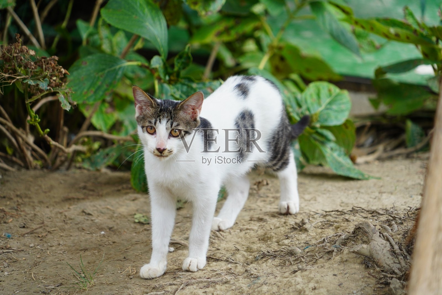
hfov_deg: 8.6
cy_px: 148
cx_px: 221
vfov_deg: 5.7
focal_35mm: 240
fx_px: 2947
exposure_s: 1/250
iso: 800
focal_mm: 240
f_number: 6.3
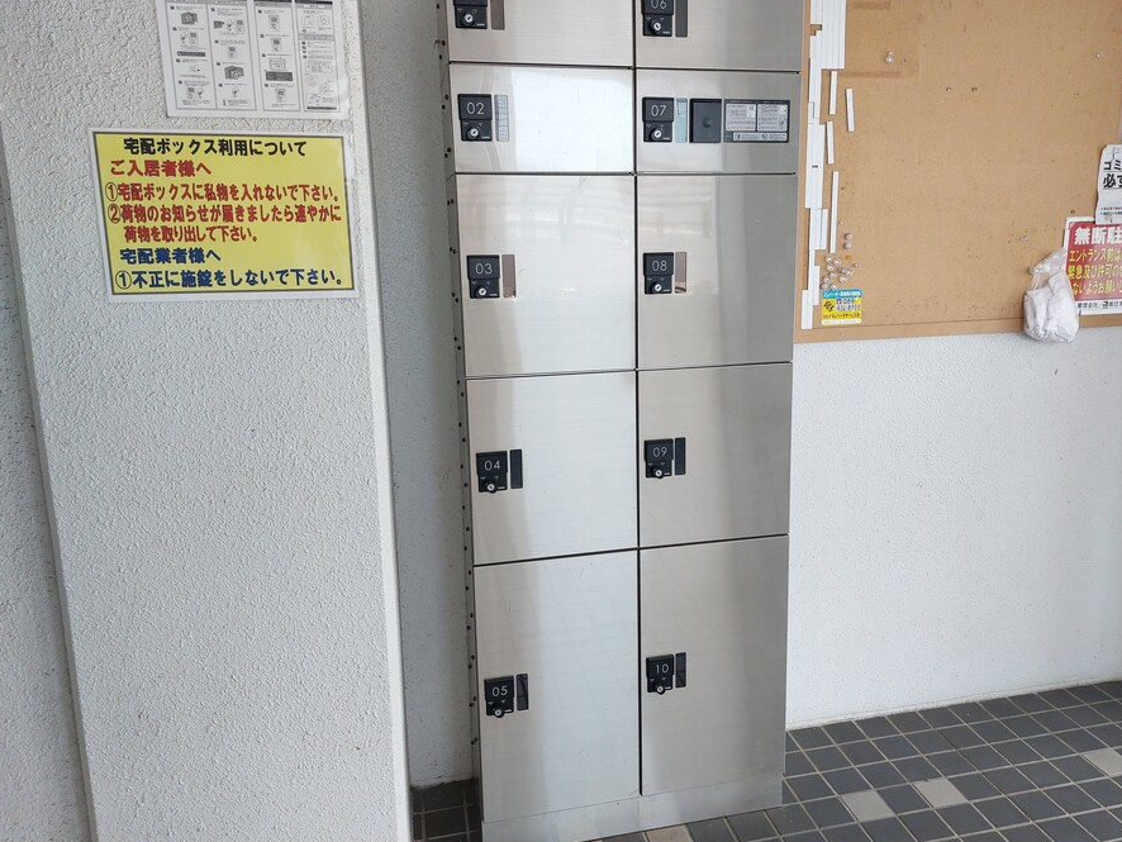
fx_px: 843
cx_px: 602
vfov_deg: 53.1
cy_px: 398
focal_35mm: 26
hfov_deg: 67.2
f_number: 1.8
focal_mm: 5.23
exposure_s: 1/120
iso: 100
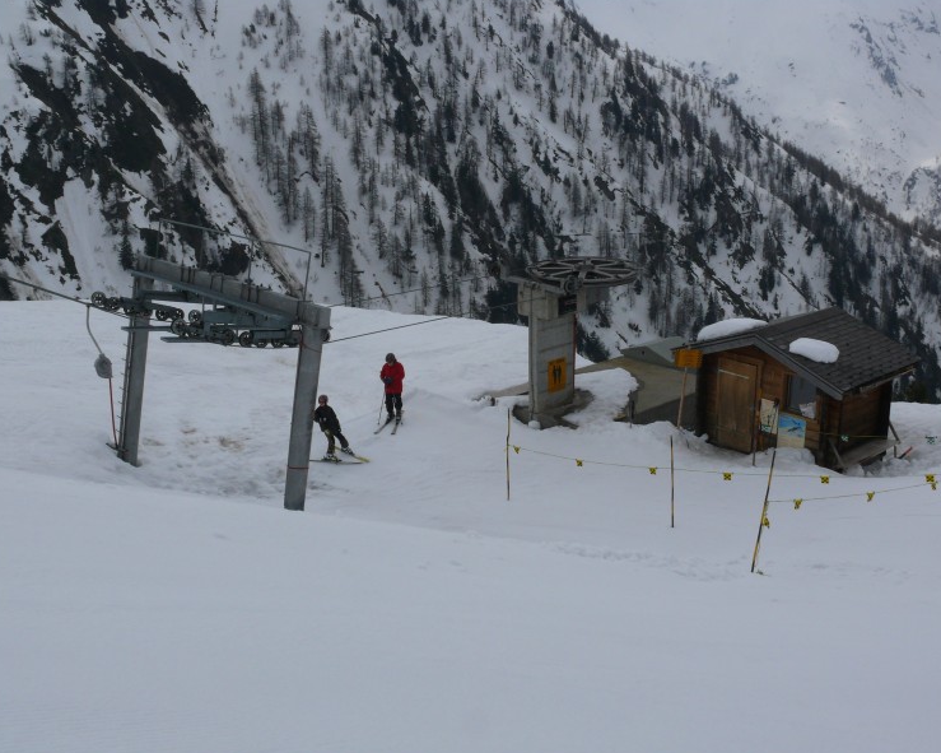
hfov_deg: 49.1
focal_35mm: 37
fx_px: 1030
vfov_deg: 40.1
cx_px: 503
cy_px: 378
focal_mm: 7.5
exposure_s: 1/800
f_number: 8
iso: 100
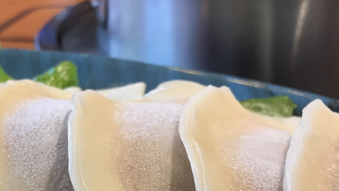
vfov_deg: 21.7
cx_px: 65
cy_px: 173
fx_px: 485
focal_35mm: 54
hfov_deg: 37.1
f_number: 2.2
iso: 64
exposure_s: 1/33
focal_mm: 4.15
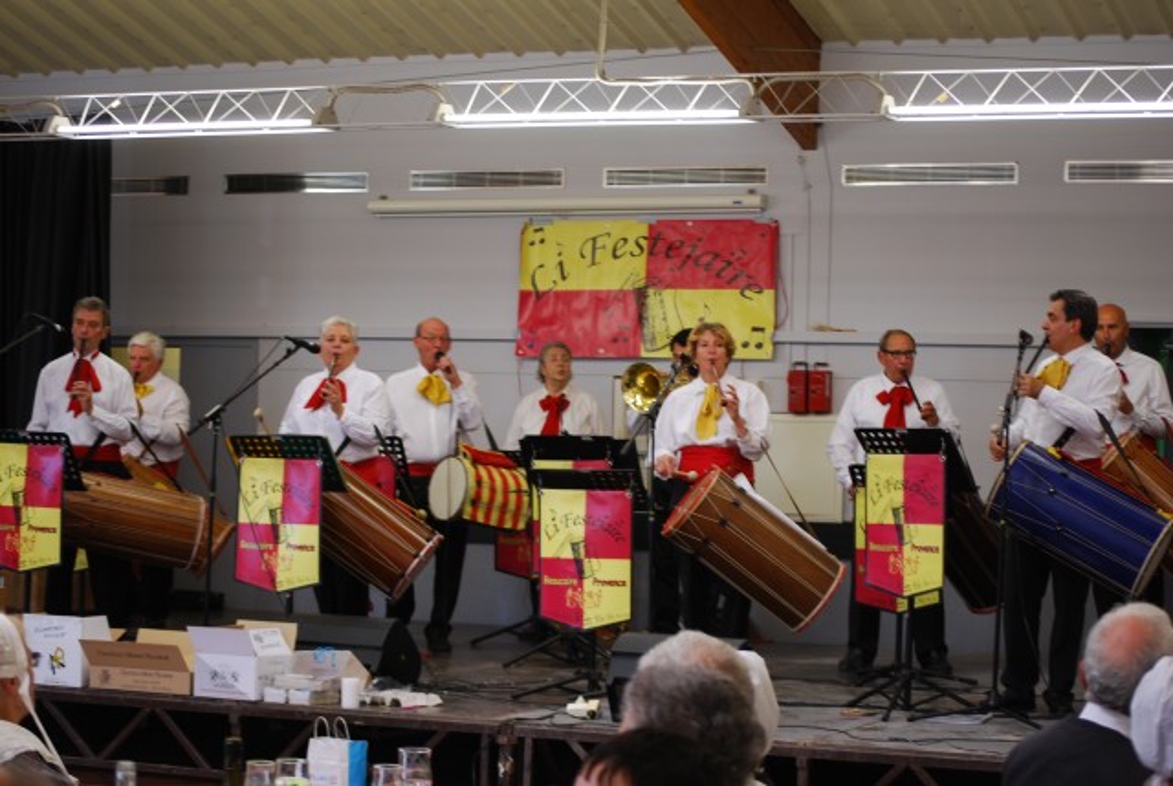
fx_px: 2692
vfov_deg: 16.6
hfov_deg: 24.6
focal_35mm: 82
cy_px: 393
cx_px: 586
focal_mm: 55
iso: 200
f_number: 4
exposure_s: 1/30
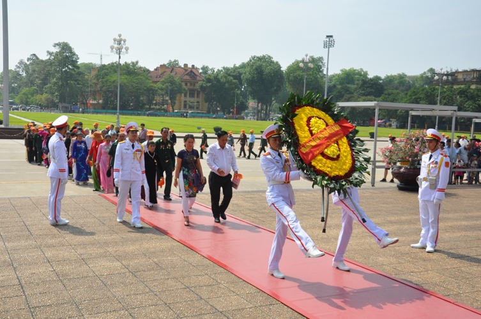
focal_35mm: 120
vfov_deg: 11.4
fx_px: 1601
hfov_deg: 17.1
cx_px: 240
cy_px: 160
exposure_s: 1/1250
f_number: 9
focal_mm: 80
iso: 400
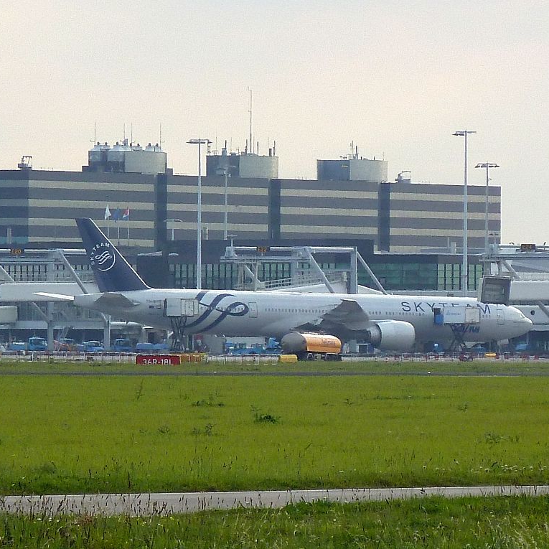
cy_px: 274
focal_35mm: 738
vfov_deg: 2.4
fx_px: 13242
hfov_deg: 2.4
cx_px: 324
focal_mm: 49.2
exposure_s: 1/125
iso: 125
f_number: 4.9
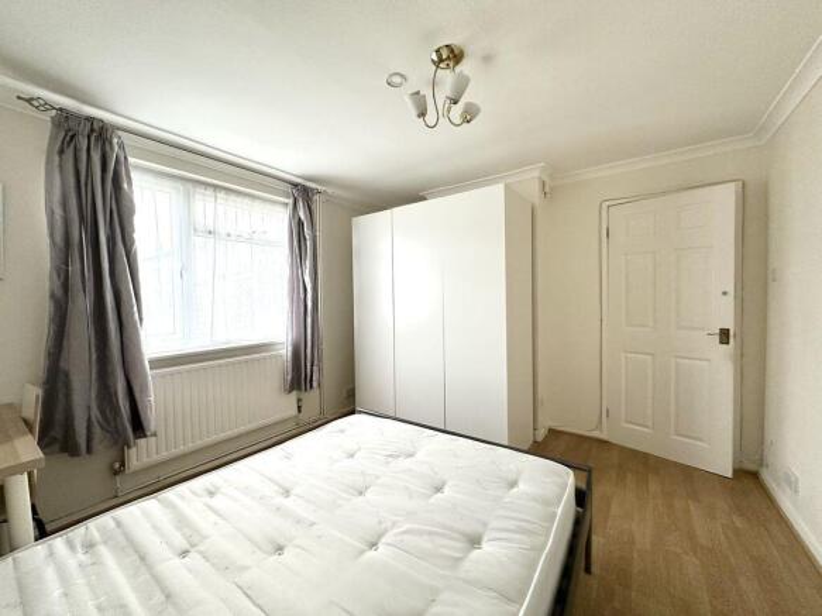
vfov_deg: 85.7
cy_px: 308
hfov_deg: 102.1
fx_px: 332
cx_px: 411
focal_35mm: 14
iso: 320
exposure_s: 1/99
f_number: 2.2
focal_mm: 2.22
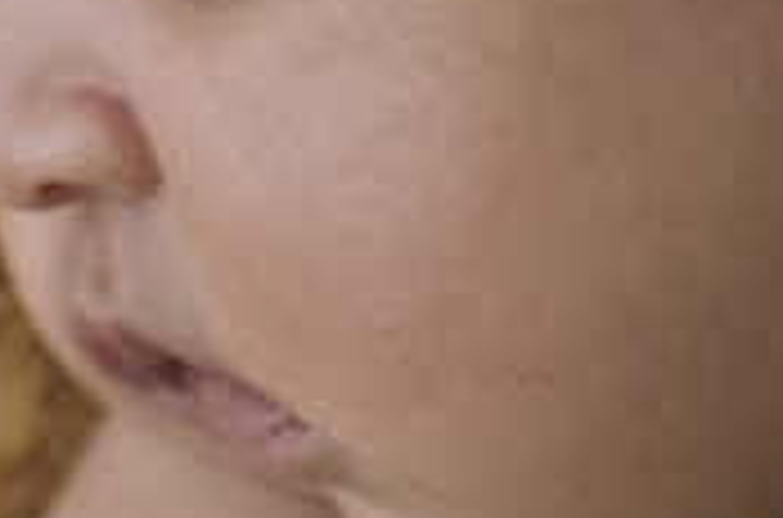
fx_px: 5249
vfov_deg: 5.6
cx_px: 446
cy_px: 144
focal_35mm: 242
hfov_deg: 8.5
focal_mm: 35
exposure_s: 1/200
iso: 400
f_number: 3.5
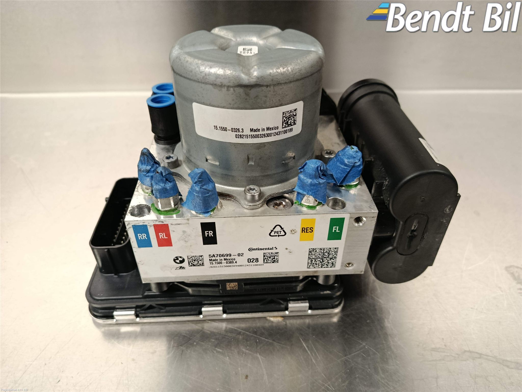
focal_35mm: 24
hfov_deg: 71.6
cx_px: 261
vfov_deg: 56.8
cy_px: 196
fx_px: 362
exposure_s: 1/50
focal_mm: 5.24
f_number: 1.7
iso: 1294
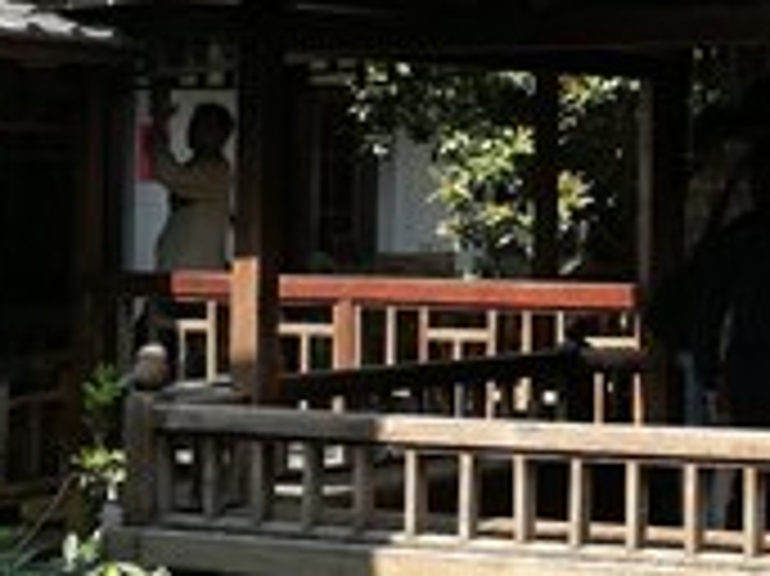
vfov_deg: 12.8
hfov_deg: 15.7
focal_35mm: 114
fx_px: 2534
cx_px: 1198
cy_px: 27
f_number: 2.2
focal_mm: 4.5
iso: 50
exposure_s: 1/320
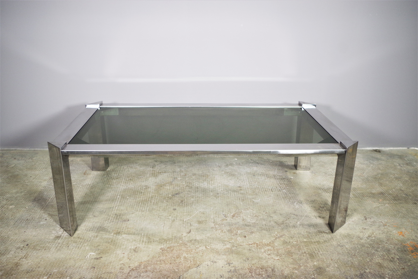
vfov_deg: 42.3
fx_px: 360
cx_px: 209
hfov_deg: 60.3
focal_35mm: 31
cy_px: 140
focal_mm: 21.25
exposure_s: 1/60
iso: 400
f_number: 4
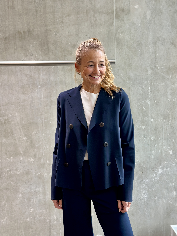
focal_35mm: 48
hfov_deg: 30.3
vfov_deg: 39.7
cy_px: 118
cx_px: 88
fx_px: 327
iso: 160
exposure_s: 1/100
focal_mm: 6.86
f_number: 1.78
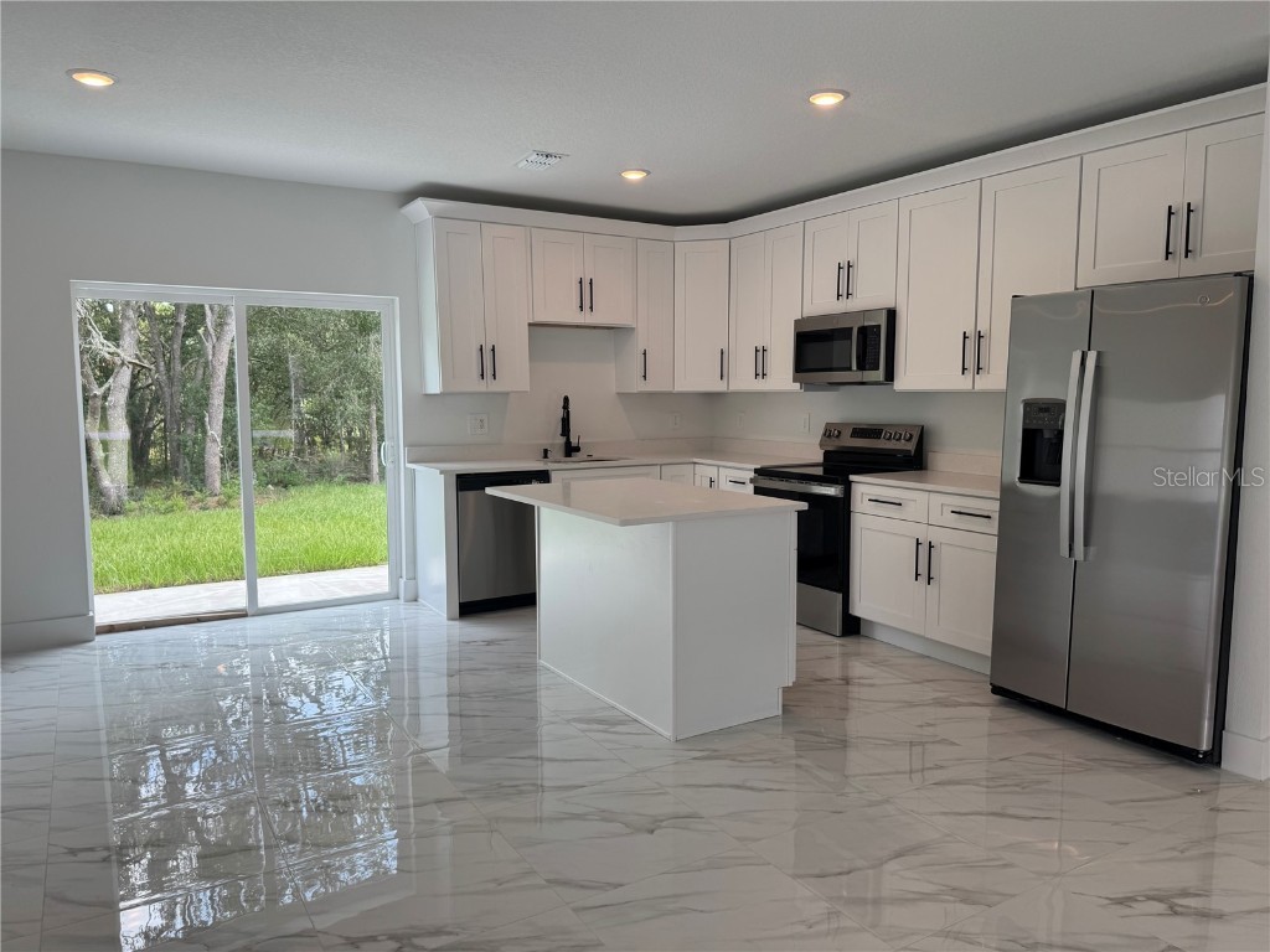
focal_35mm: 24
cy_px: 476
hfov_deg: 71.6
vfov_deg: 56.8
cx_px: 635
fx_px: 881
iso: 64
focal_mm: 6.76
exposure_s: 1/238
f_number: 1.78
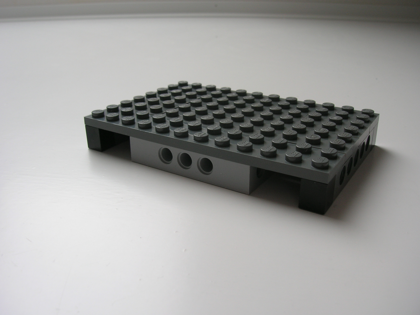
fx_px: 413
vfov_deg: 41.8
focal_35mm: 34
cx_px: 210
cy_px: 158
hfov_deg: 54.0
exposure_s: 1/93.3
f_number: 4.9
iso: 50
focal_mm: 5.7
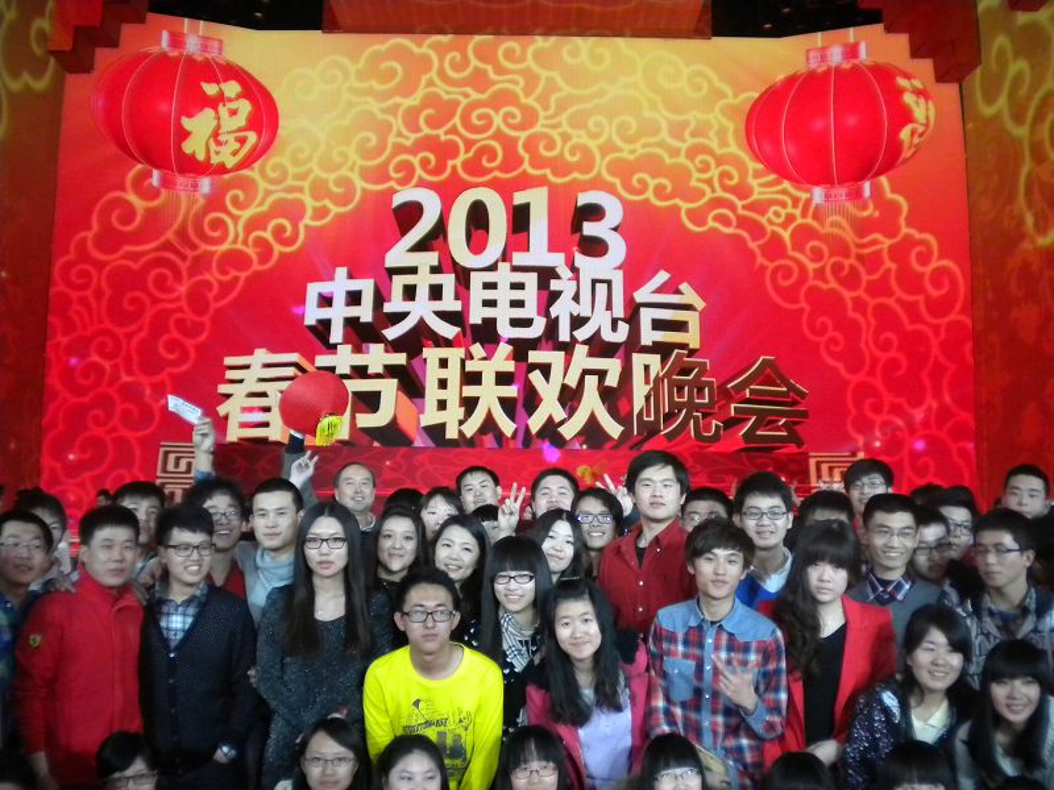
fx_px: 1066
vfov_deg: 40.7
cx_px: 527
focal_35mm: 35
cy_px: 395
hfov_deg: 52.6
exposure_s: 1/207
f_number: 3.1
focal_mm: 6.3
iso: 400
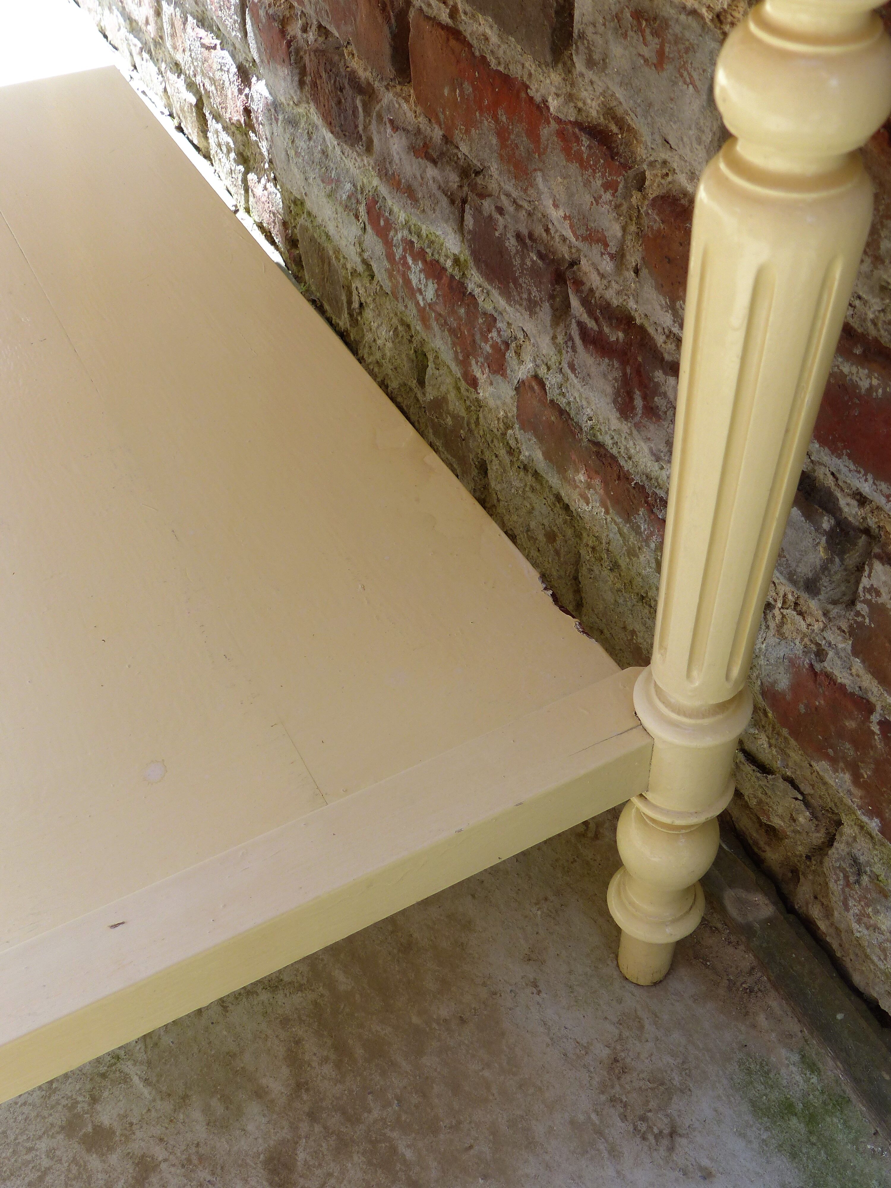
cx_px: 446
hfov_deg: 39.7
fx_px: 1235
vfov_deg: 51.4
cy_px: 594
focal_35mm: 36
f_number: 4
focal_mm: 6.3
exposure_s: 1/200
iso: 100
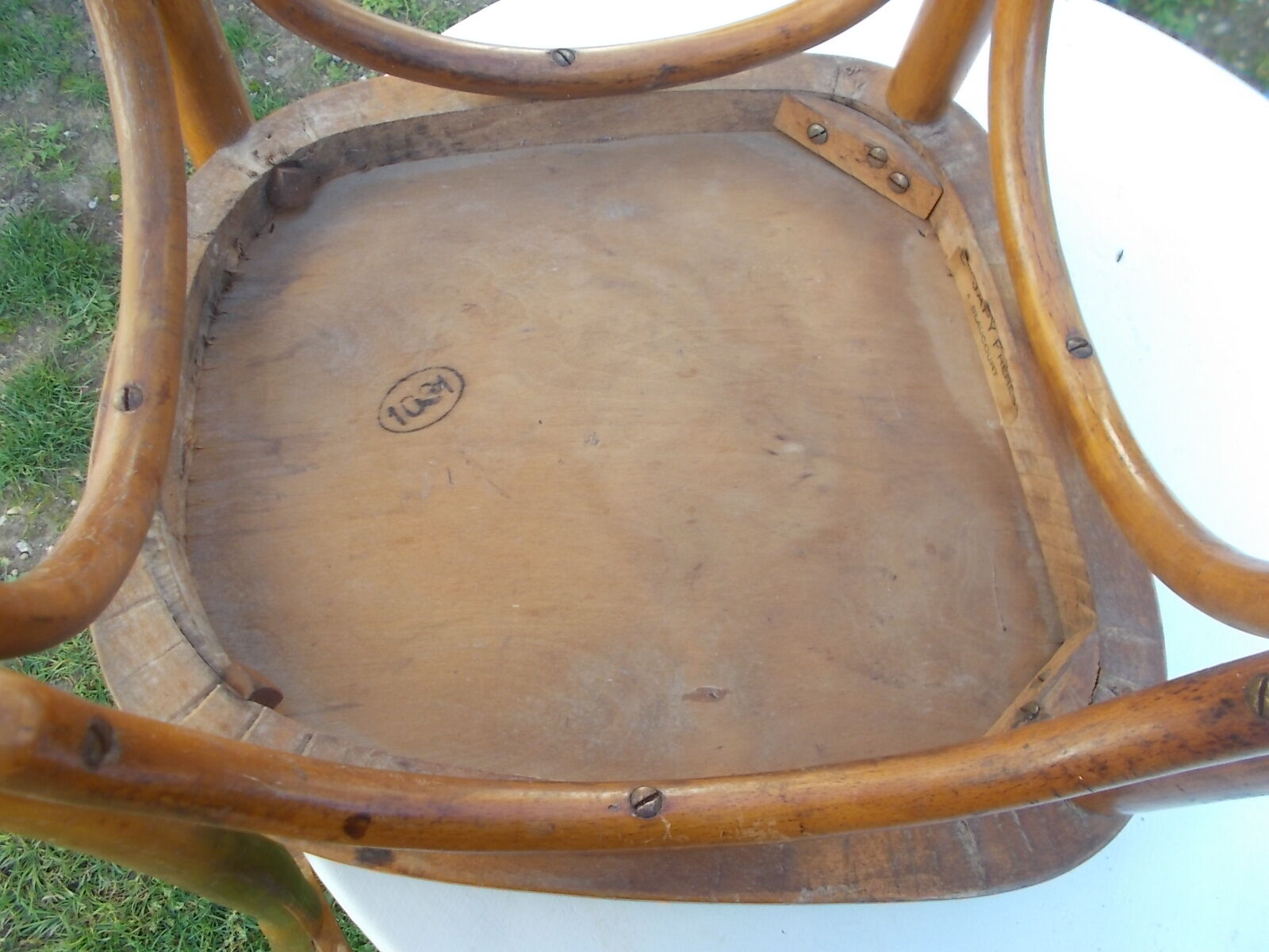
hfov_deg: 67.3
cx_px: 634
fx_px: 953
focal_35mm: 26
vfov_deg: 53.1
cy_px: 476
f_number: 3.2
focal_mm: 4.6
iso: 80
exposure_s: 1/80
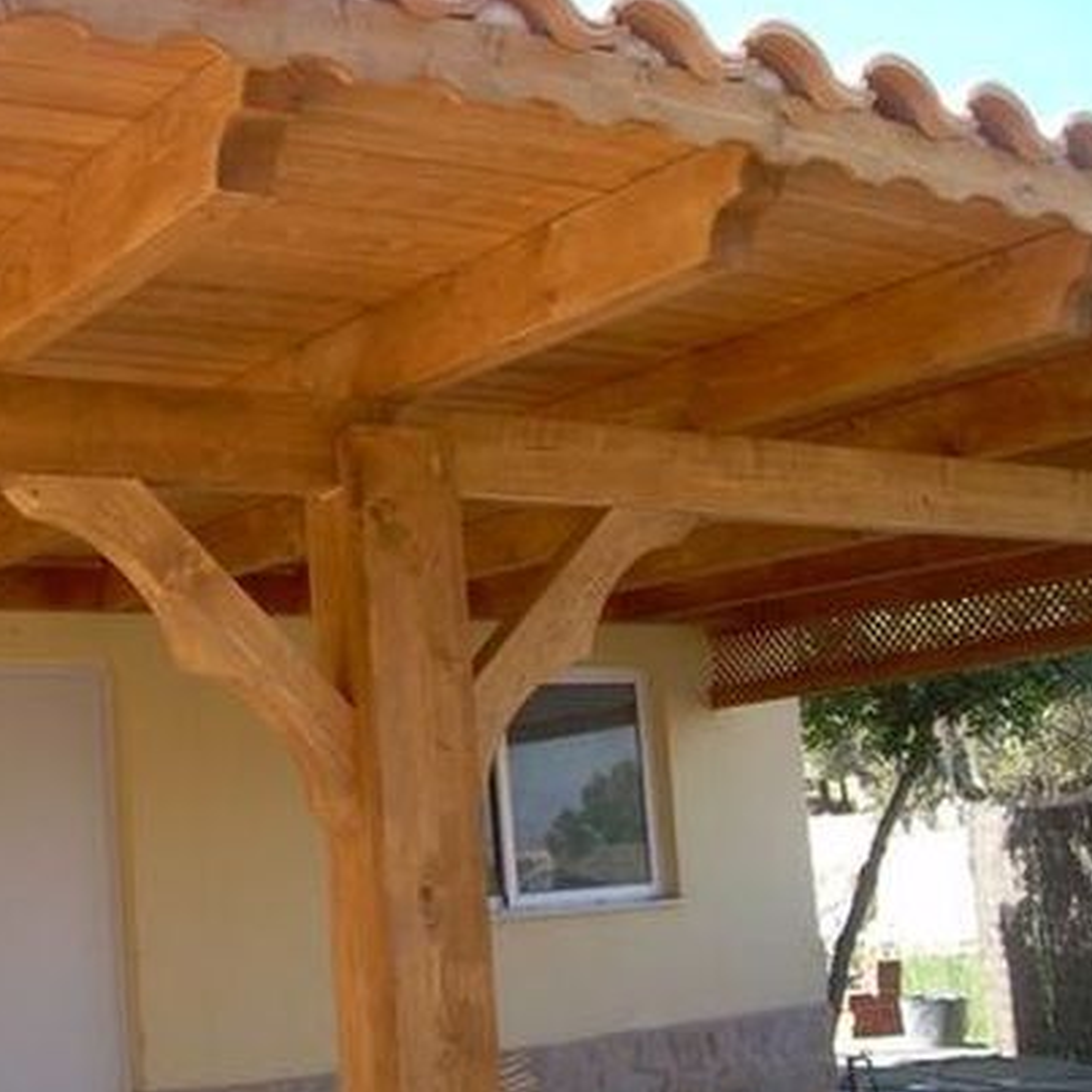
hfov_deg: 33.7
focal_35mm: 50
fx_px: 1785
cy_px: 558
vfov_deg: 34.0
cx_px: 363
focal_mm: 6.3
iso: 50
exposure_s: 1/210
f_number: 2.8
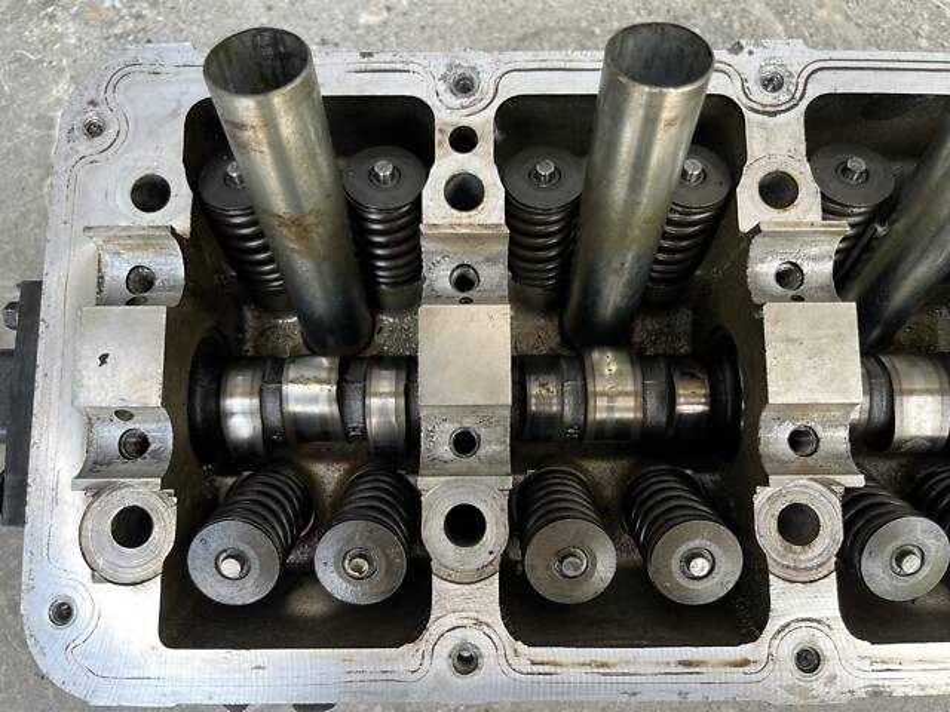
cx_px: 475
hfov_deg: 67.3
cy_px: 356
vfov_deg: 53.1
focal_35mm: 26
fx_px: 714
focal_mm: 5.1
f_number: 1.6
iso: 40
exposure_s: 1/209
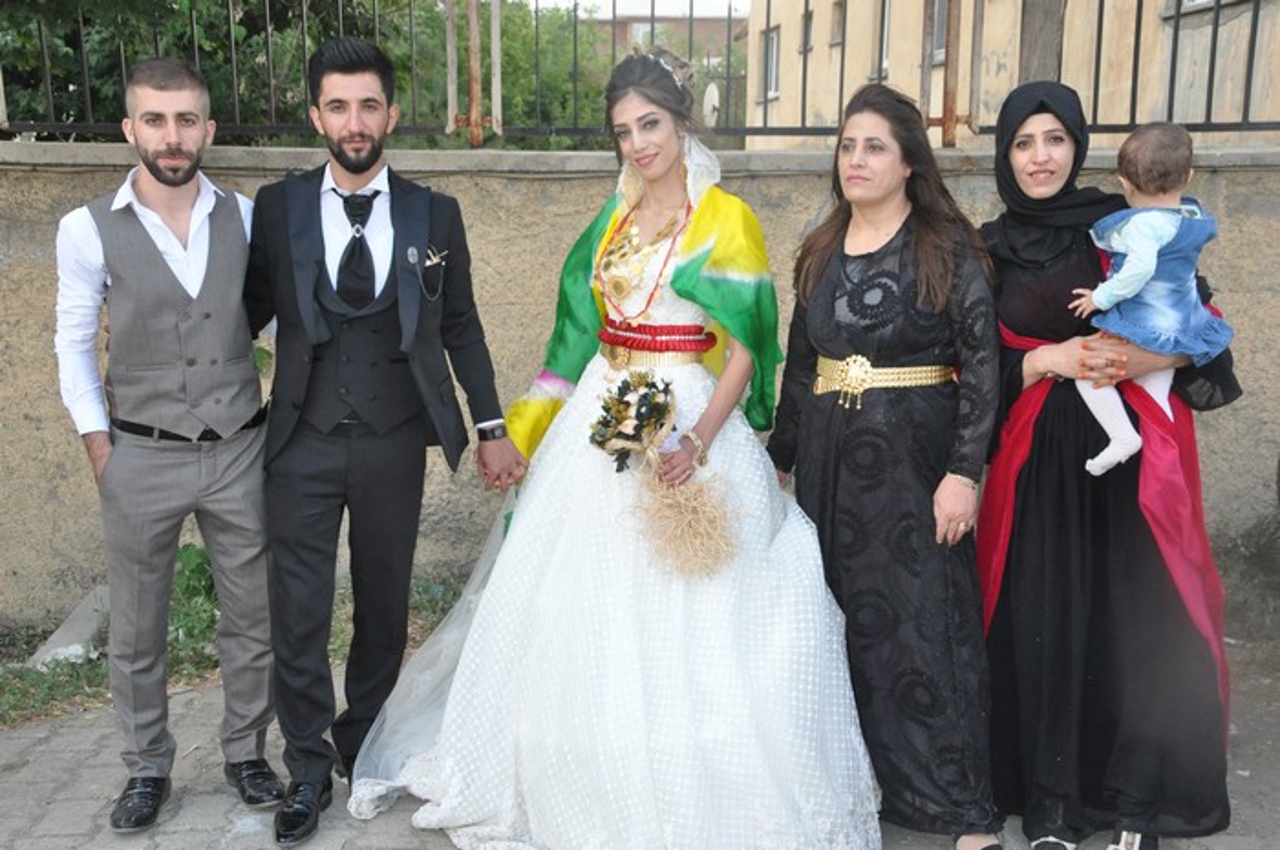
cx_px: 640
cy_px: 425
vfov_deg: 29.8
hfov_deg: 43.6
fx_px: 1598
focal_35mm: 45
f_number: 10
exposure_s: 1/200
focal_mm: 30
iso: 1250
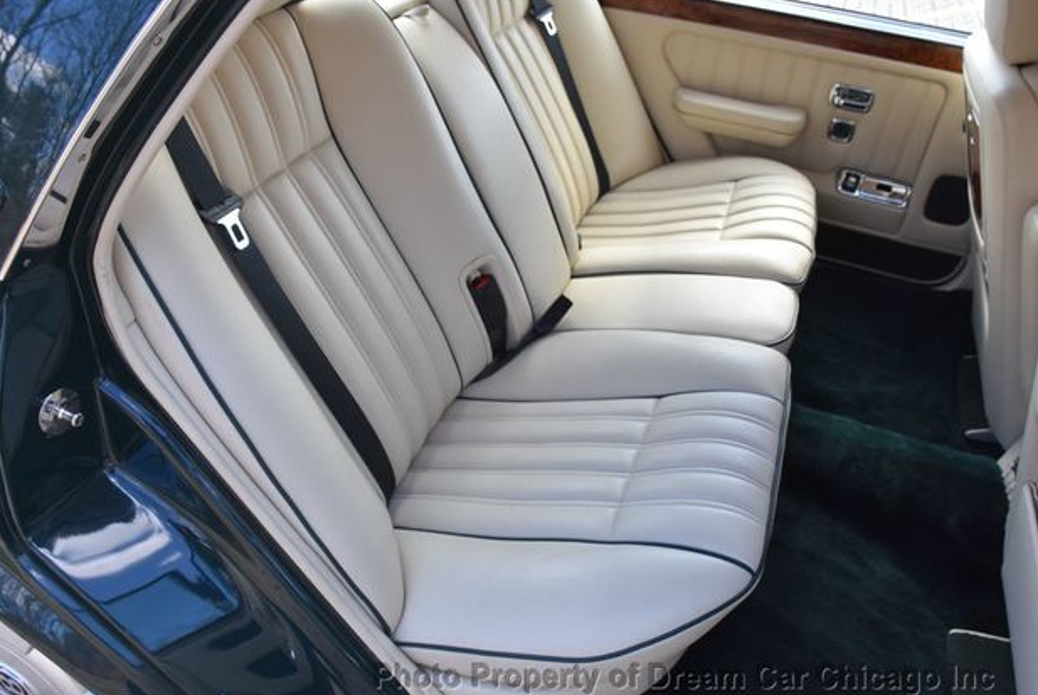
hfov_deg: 65.4
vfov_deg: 46.5
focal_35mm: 28
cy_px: 348
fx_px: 808
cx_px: 510
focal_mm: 18
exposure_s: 1/250
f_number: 8
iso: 800
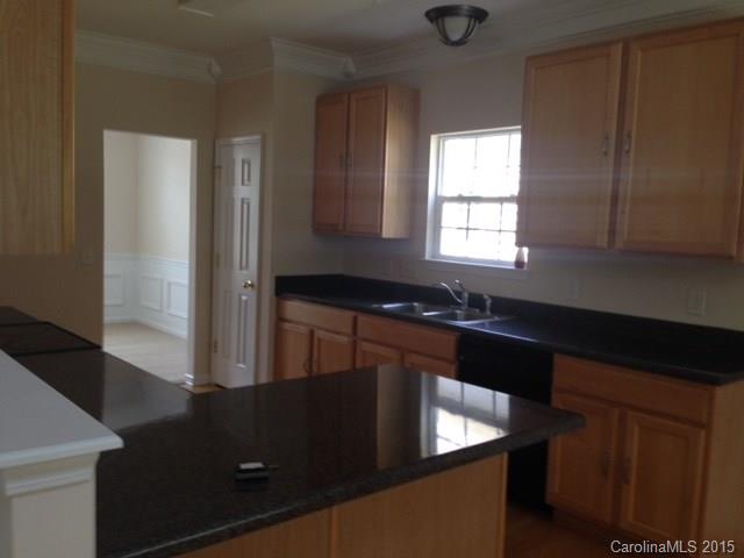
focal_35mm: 33
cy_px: 279
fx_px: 709
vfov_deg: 42.9
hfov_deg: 55.4
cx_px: 372
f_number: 2.4
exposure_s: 1/30
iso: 50
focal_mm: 4.12
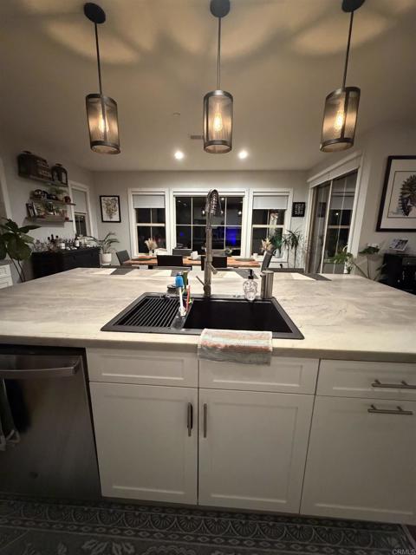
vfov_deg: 102.1
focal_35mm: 14
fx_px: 224
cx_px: 208
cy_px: 278
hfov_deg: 85.7
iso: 1250
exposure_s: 1/60
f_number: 2.2
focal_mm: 2.22
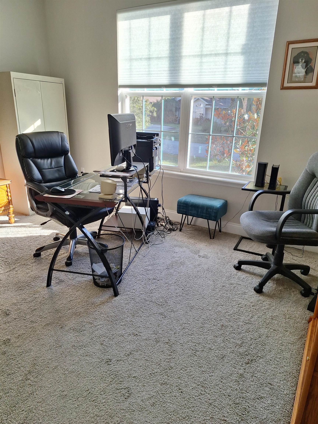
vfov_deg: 73.9
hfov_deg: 58.9
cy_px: 212
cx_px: 159
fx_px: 282
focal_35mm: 23
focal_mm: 5.54
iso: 40
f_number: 1.8
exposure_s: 1/126
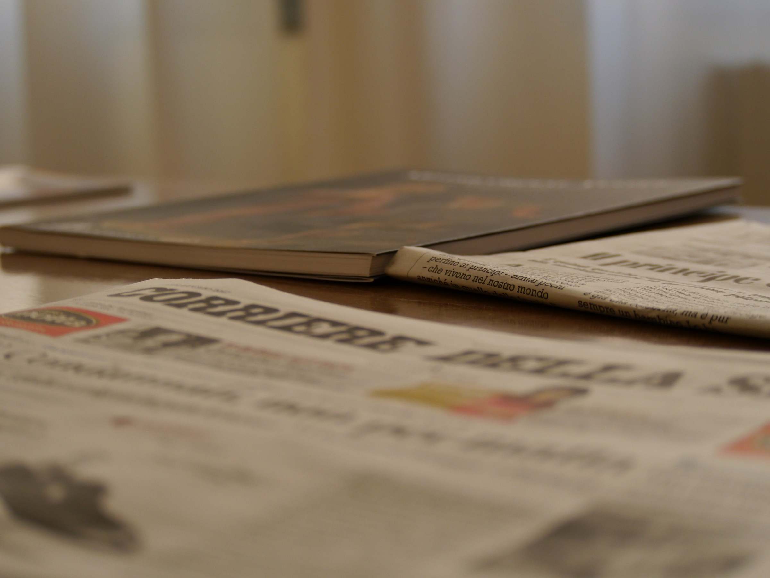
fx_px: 1780
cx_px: 385
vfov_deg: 18.4
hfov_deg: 24.4
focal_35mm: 80
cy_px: 289
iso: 400
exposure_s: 1/80
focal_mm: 40
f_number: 4
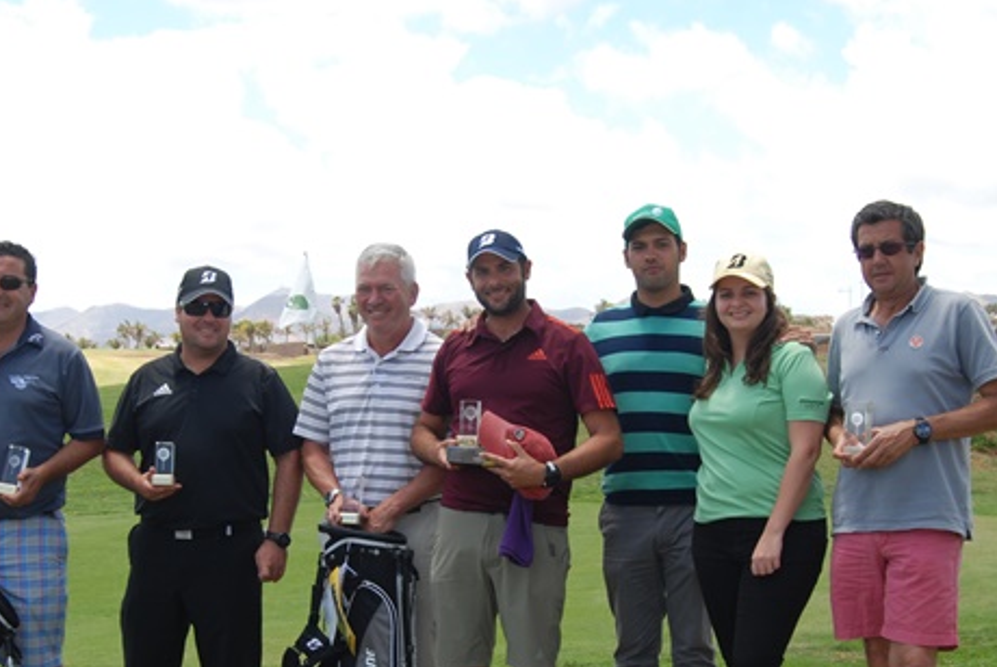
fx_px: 2242
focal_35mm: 81
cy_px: 455
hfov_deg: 25.0
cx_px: 425
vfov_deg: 16.9
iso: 100
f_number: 6.3
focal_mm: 31
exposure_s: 1/200
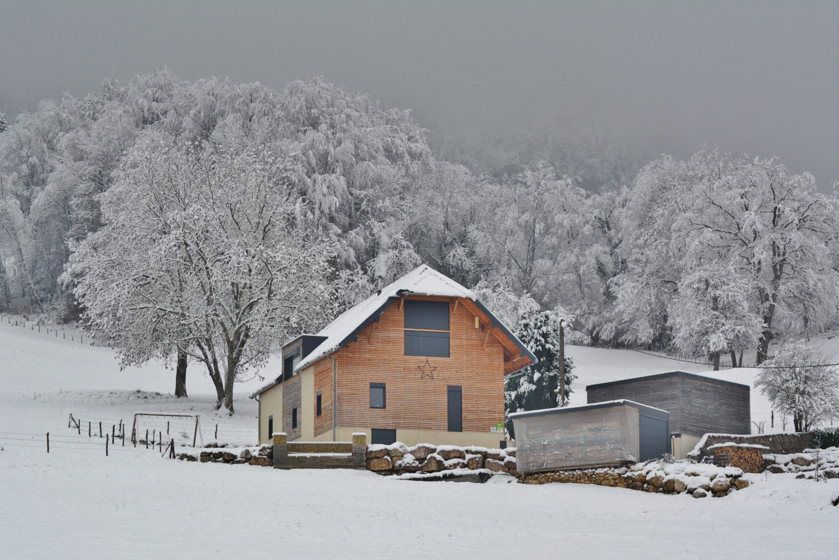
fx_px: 2447
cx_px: 420
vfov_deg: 13.0
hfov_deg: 19.5
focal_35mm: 105
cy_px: 280
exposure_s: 1/125
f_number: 9
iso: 450
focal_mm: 70
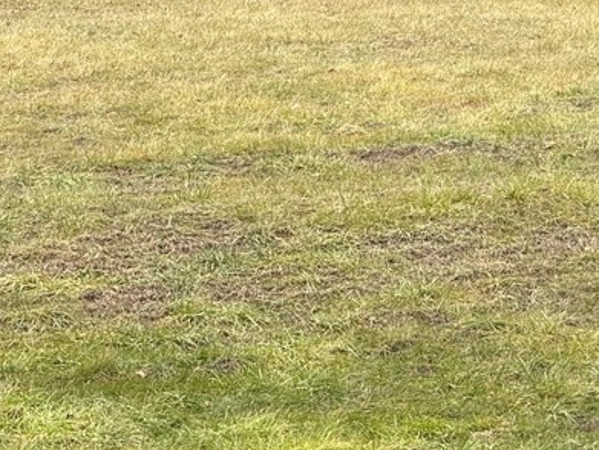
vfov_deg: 4.7
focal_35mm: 314
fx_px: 5439
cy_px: 58
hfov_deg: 6.3
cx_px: 489
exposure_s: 1/190
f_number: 2.8
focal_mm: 15.66
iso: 50
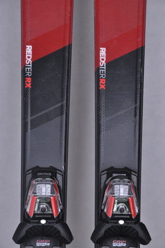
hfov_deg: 8.7
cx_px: 82
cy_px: 124
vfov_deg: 13.1
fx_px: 1085
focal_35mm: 158
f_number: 9.5
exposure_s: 1/125
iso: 3200
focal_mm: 105
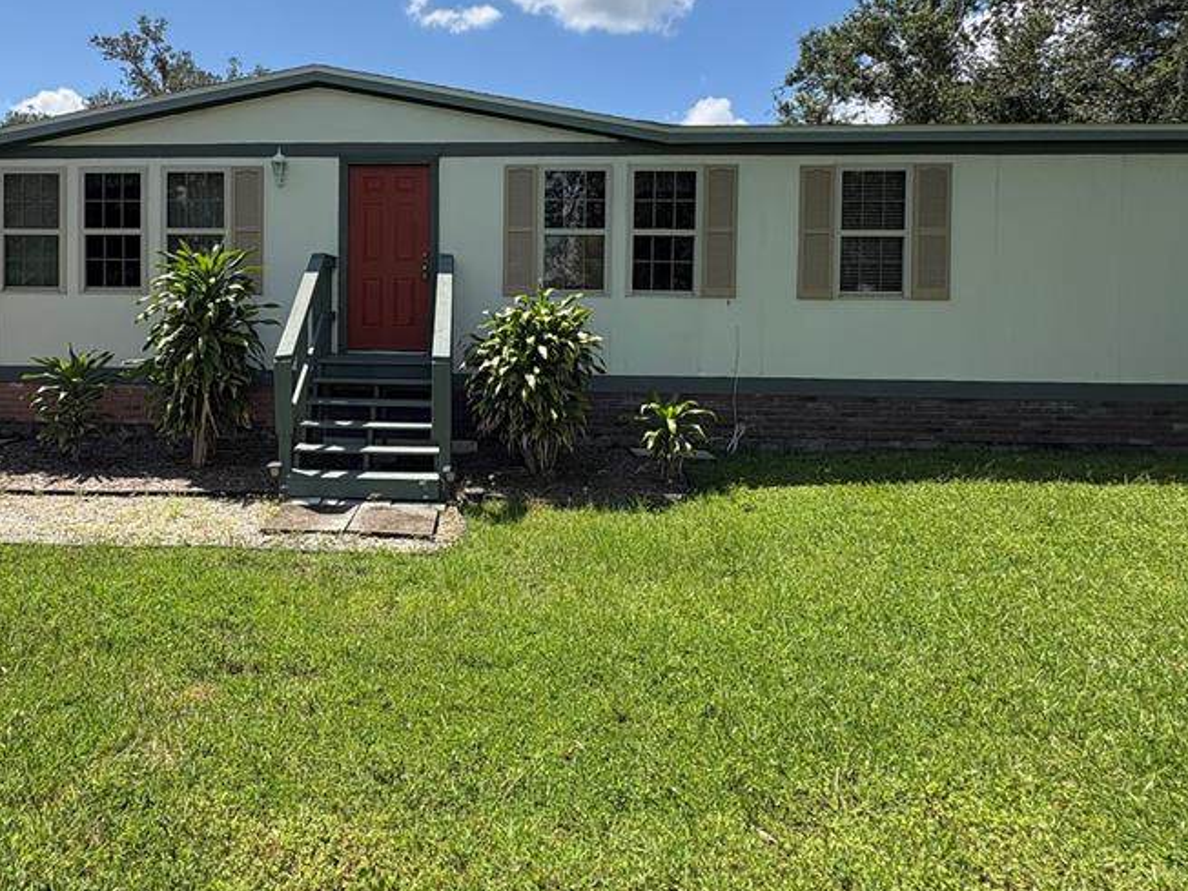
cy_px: 313
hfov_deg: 74.3
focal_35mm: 22
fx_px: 755
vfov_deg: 60.0
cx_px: 406
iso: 64
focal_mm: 2.22
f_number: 2.2
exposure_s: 1/1420
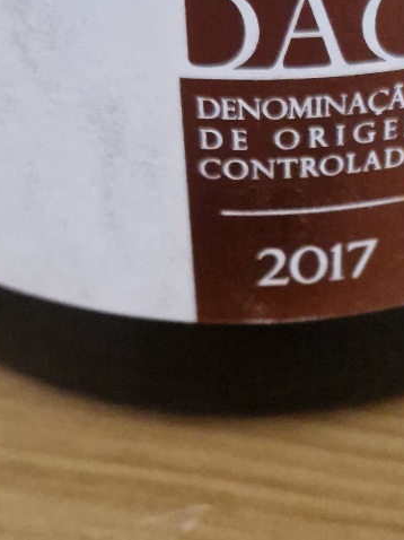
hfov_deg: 18.6
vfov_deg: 25.2
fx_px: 1199
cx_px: 411
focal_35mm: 77
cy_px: 358
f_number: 1.8
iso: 100
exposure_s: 1/100
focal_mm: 5.4
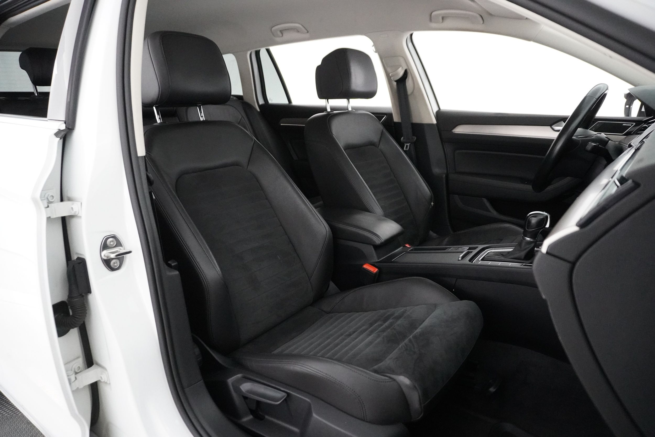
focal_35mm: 24
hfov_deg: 73.7
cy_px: 218
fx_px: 437
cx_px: 328
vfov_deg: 53.1
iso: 6400
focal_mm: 16
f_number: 3.5
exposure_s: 1/125
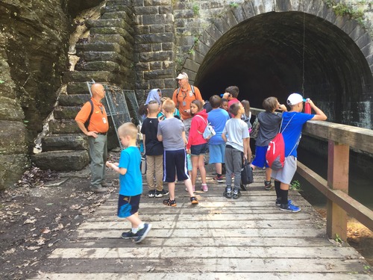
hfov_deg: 61.7
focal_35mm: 29
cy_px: 140
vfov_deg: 48.2
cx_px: 186
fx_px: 312
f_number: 2.2
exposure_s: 1/60
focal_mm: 4.15
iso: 40
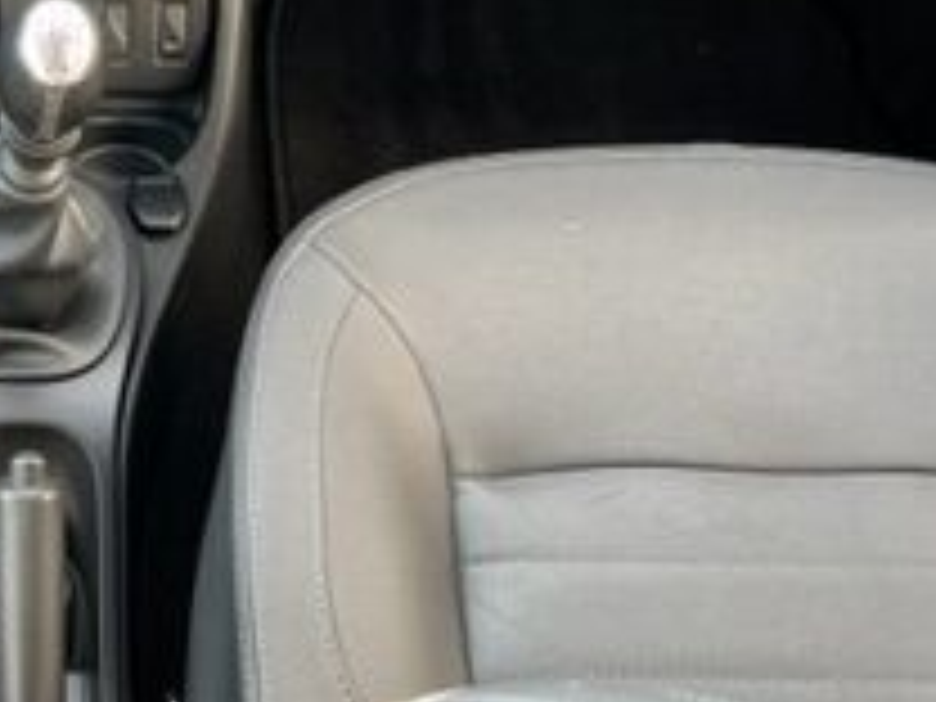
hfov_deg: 23.5
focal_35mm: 80
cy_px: -76
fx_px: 2163
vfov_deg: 17.8
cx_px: 14
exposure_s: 1/121
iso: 64
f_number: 1.5
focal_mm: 5.7
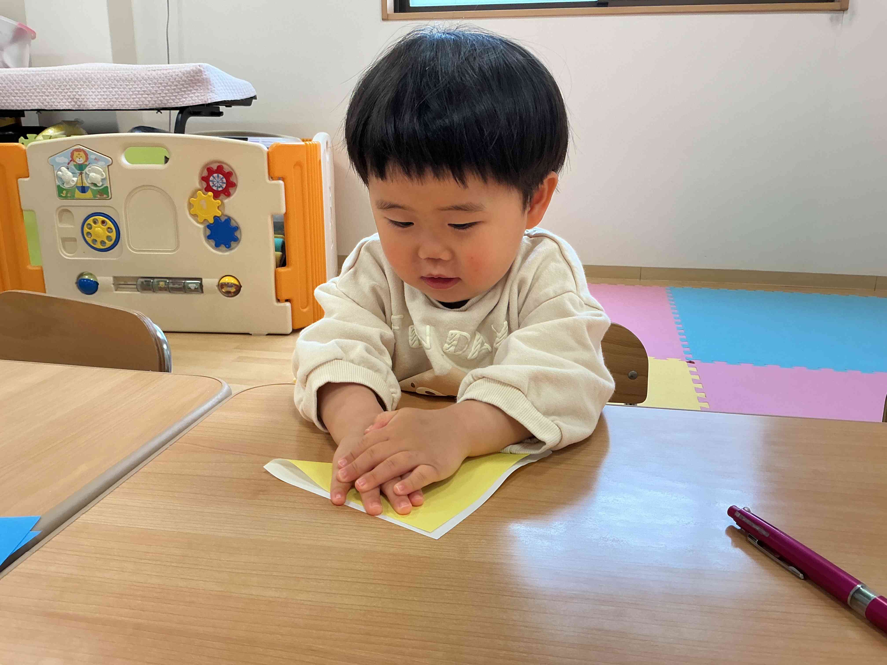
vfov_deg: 48.2
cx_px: 444
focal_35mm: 29
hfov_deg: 61.7
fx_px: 743
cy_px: 332
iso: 40
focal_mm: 3
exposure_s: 1/60
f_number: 1.8
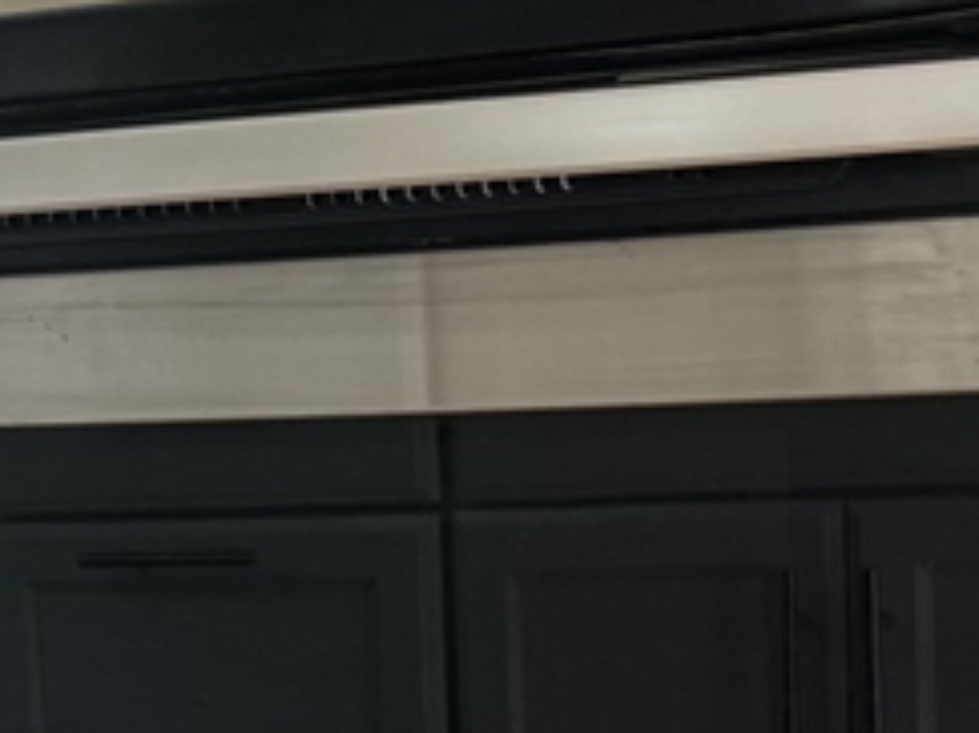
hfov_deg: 19.4
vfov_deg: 14.1
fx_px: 2855
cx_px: 701
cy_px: 902
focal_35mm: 101
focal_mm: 6.76
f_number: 1.78
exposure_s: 1/88
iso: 200
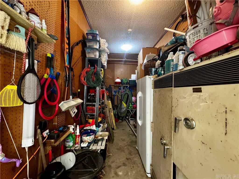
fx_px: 97
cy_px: 90
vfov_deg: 85.7
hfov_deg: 102.1
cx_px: 120
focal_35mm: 14
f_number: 2.2
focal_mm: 2.22
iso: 1000
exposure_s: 1/60
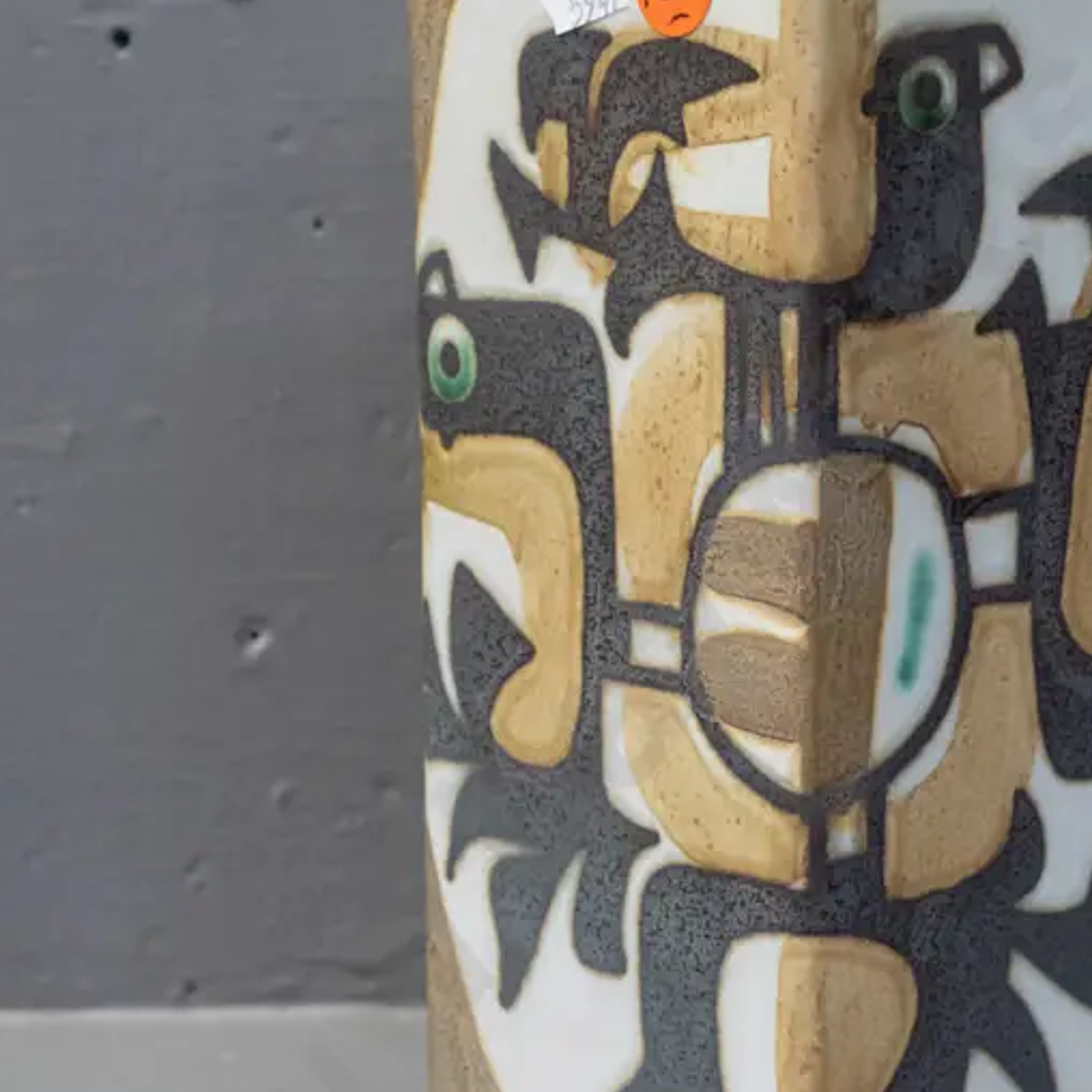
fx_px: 3819
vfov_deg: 16.3
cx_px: 808
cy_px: 464
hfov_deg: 16.2
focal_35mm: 107
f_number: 6.3
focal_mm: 30
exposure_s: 1/80
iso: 3200
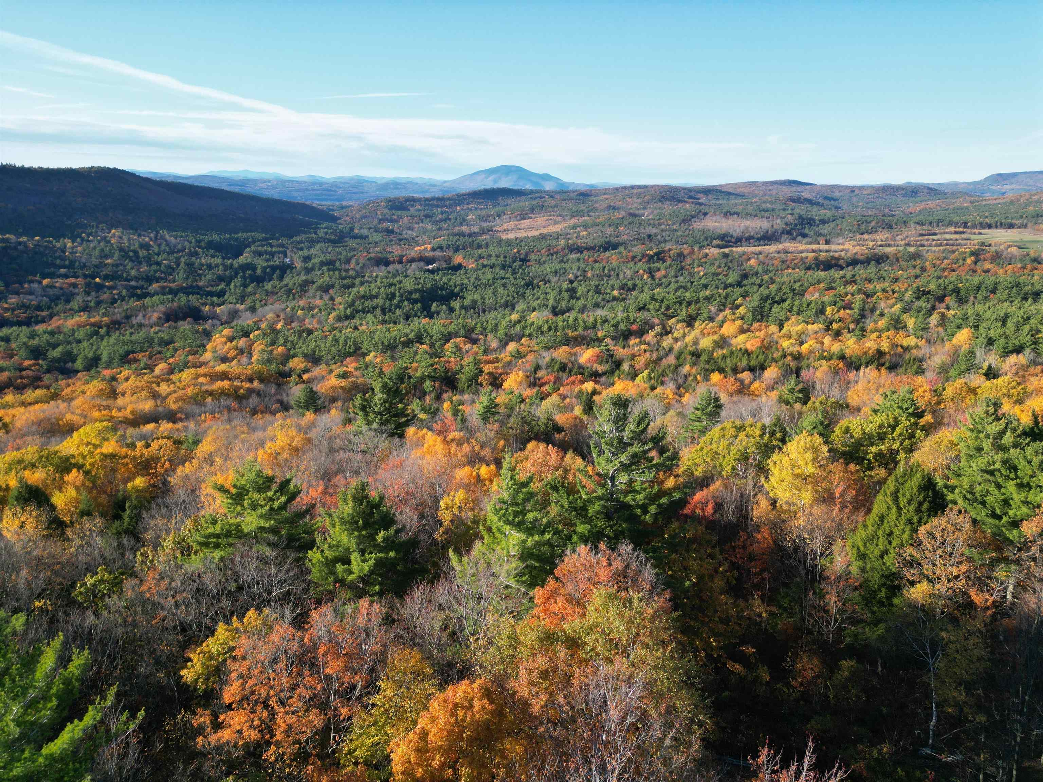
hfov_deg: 71.6
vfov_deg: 56.8
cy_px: 391
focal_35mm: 24
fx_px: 723
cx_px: 522
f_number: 1.7
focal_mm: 6.72
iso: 130
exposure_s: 1/1500
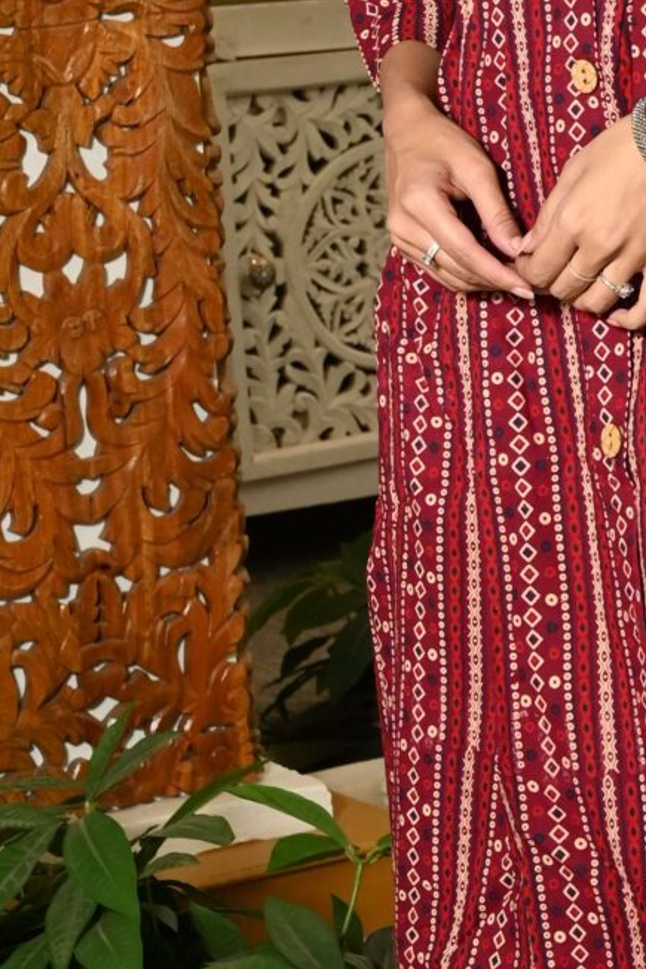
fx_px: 3905
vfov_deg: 14.1
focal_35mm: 145
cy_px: 331
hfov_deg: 9.0
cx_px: 1167
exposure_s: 1/160
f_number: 7.1
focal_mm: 37
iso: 640
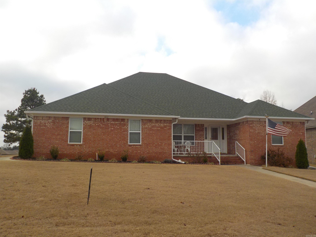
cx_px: 158
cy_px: 118
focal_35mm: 30
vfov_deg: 46.8
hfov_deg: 60.0
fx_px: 274
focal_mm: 4.1
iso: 125
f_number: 3.3
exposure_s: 1/500
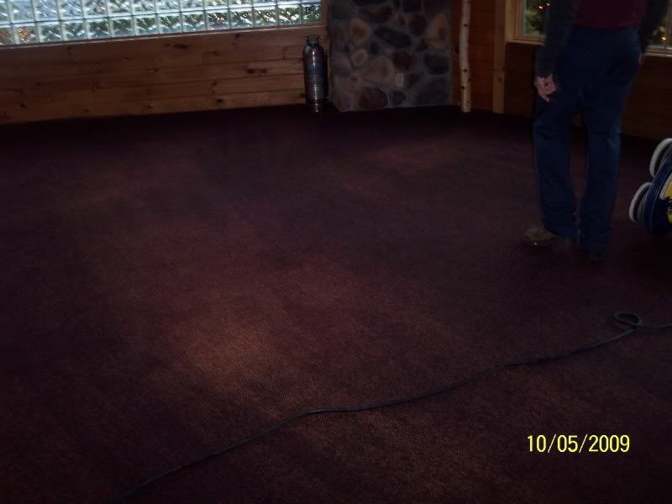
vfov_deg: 37.7
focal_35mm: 38
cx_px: 336
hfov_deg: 49.0
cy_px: 252
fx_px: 738
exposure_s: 1/30
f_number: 2.8
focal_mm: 8
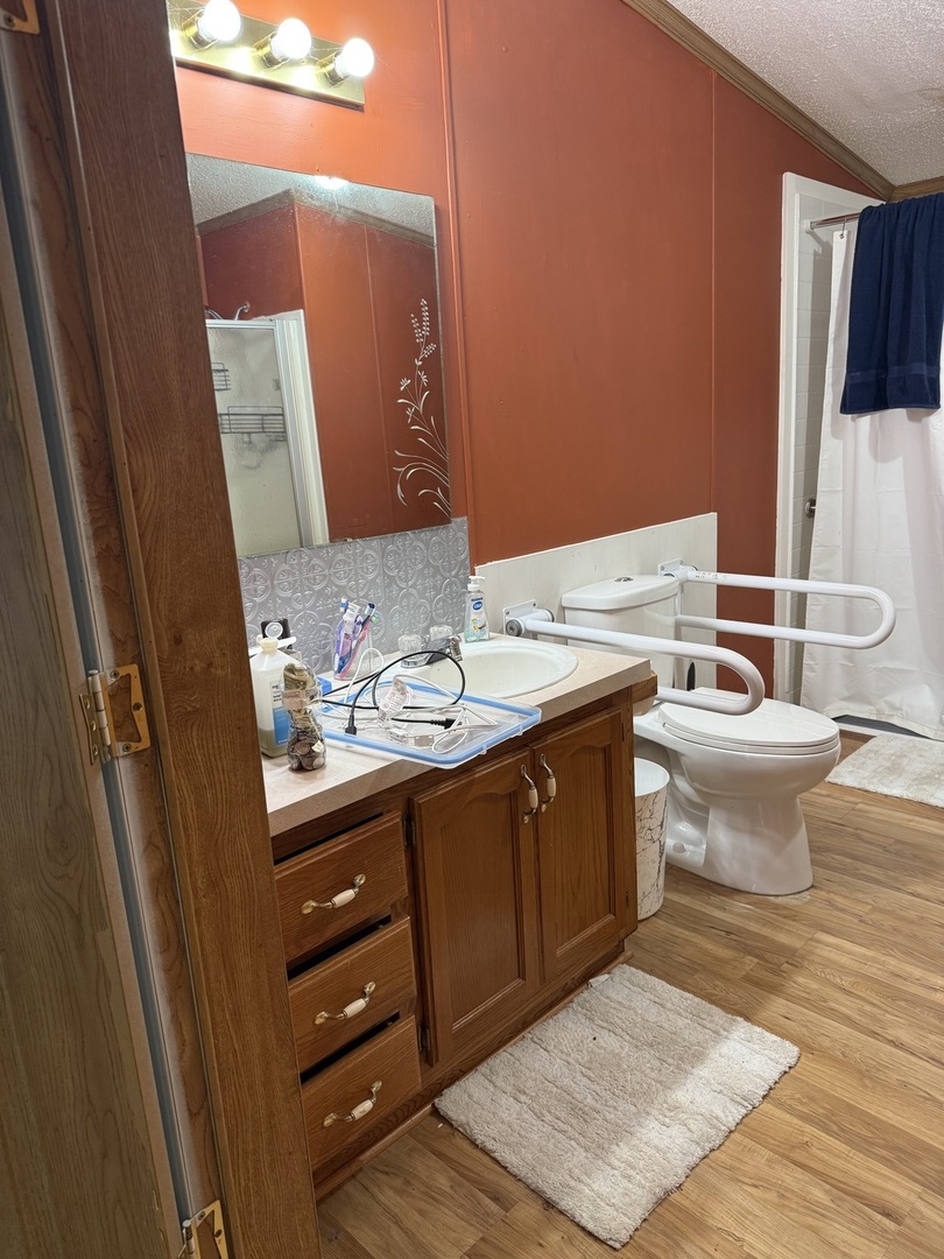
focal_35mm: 24
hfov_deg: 56.8
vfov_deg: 71.6
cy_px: 630
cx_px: 472
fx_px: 873
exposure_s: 1/60
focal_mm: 6.76
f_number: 1.78
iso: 160
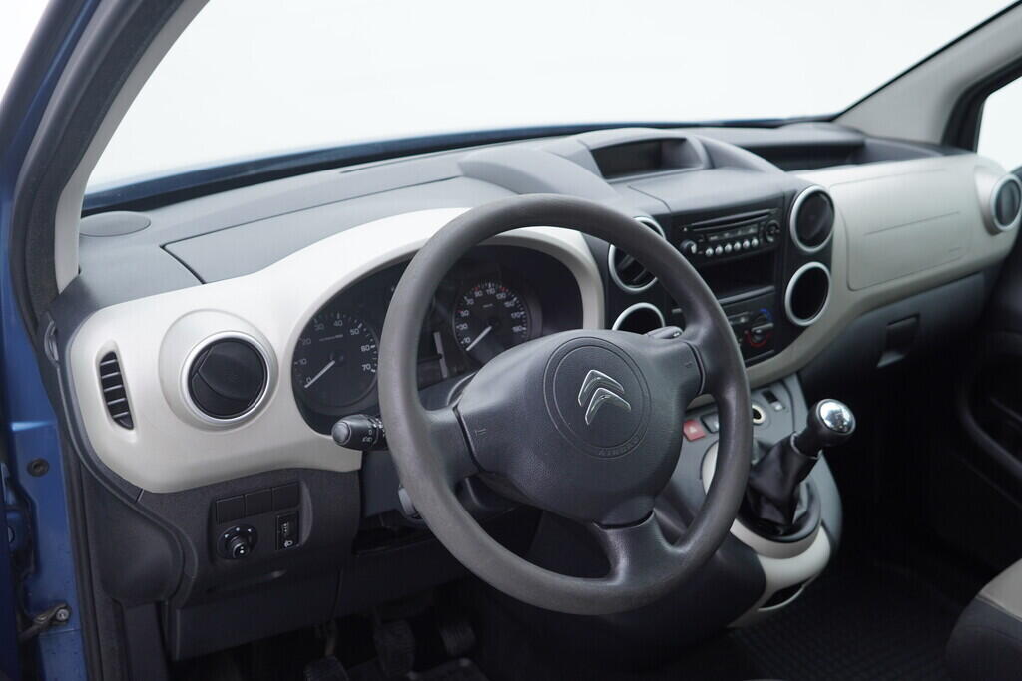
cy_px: 340
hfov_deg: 53.1
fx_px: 1022
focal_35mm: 36
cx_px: 511
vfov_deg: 36.9
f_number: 2.8
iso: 125
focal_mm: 24
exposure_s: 1/40
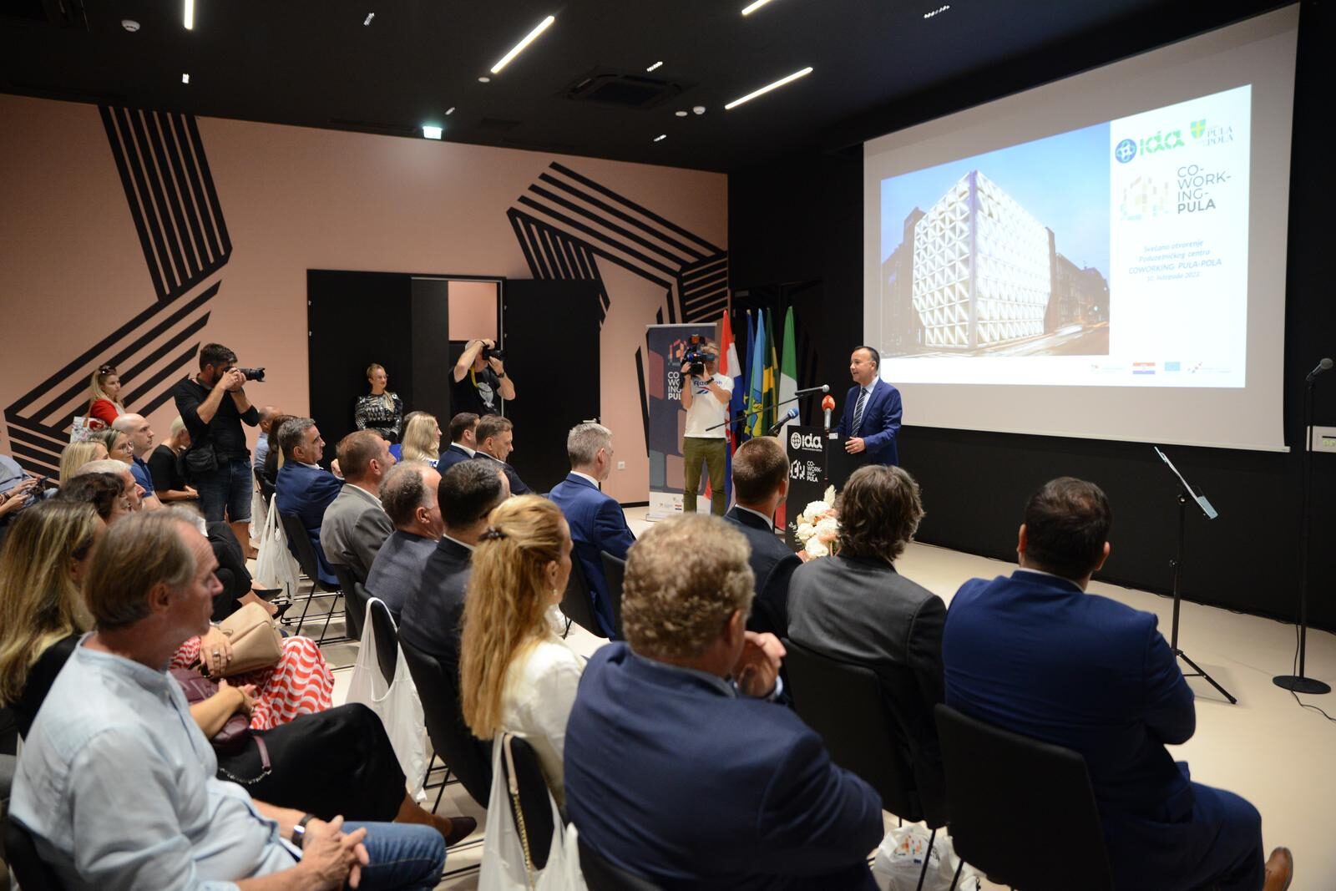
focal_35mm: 24
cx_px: 668
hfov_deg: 73.7
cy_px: 446
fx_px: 891
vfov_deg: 53.1
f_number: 2.8
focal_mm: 24
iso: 2000
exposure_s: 1/200
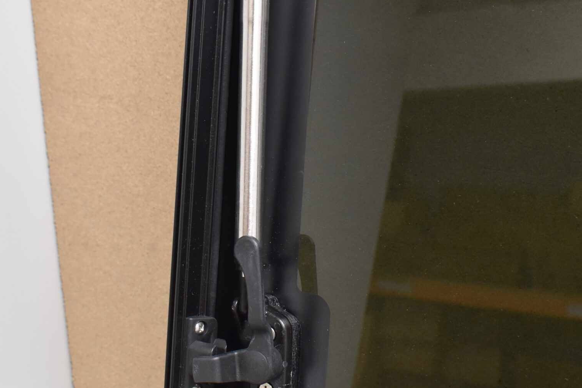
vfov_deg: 24.2
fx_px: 905
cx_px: 268
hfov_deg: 35.6
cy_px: 184
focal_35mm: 56
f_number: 5.6
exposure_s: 1/60
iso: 800
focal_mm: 22
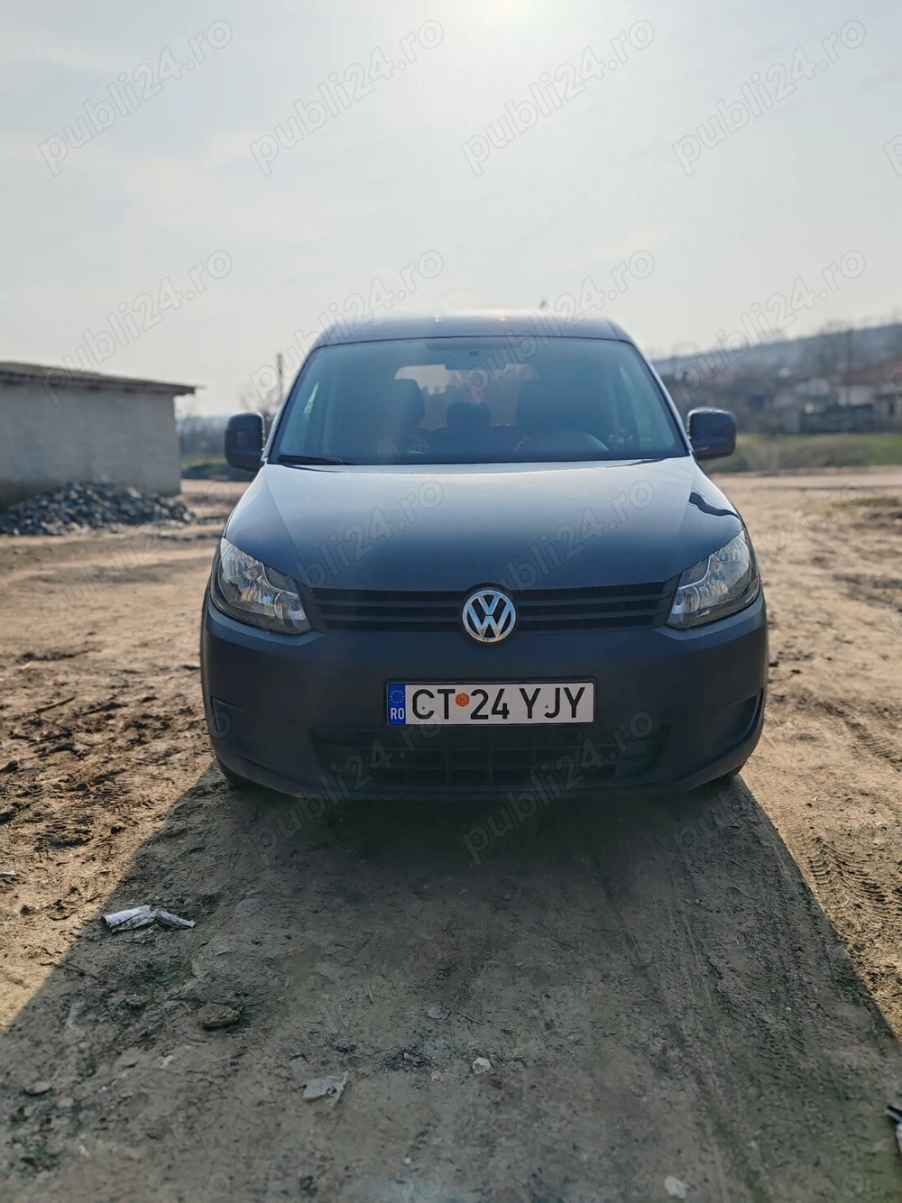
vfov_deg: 65.3
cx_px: 451
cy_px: 602
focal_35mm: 27
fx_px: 938
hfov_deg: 51.3
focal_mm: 6.12
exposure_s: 1/2600
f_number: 2.4
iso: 50
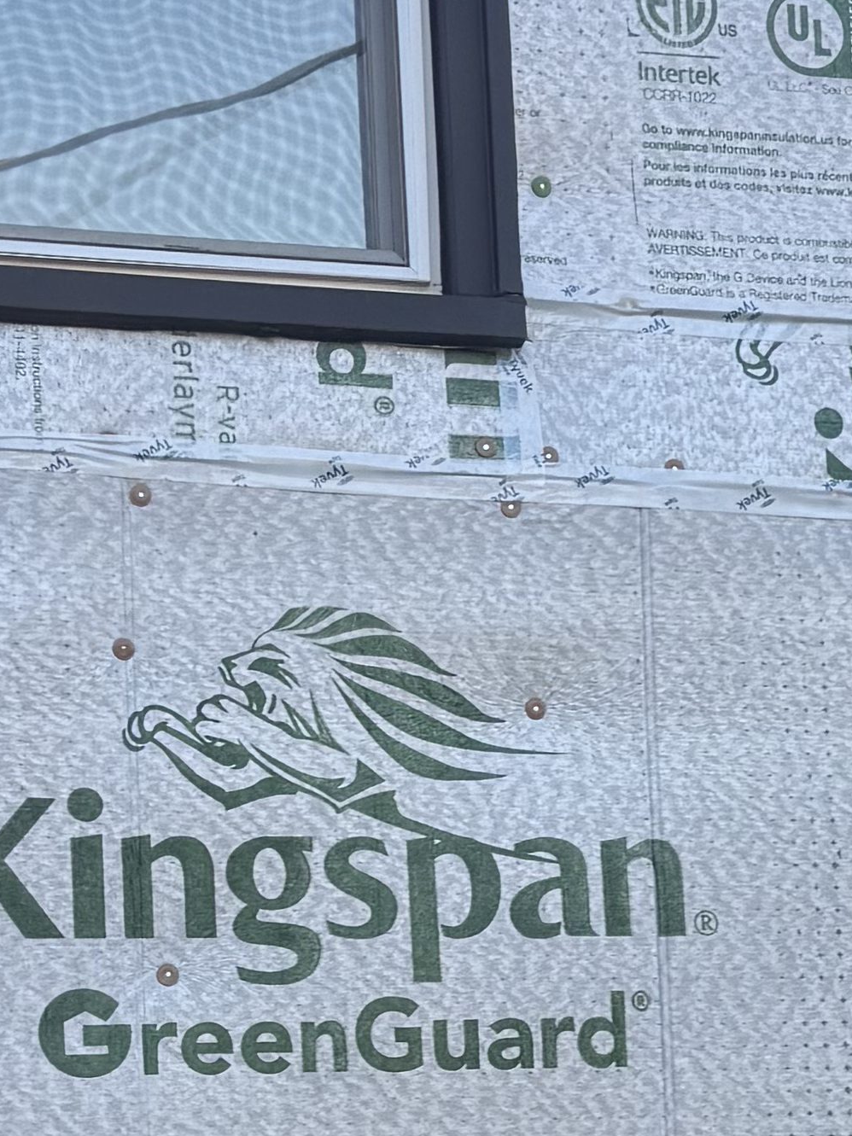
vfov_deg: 18.7
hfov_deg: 14.3
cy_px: 1038
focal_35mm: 103
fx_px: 3381
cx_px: 581
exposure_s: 1/539
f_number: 1.78
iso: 80
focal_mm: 6.76
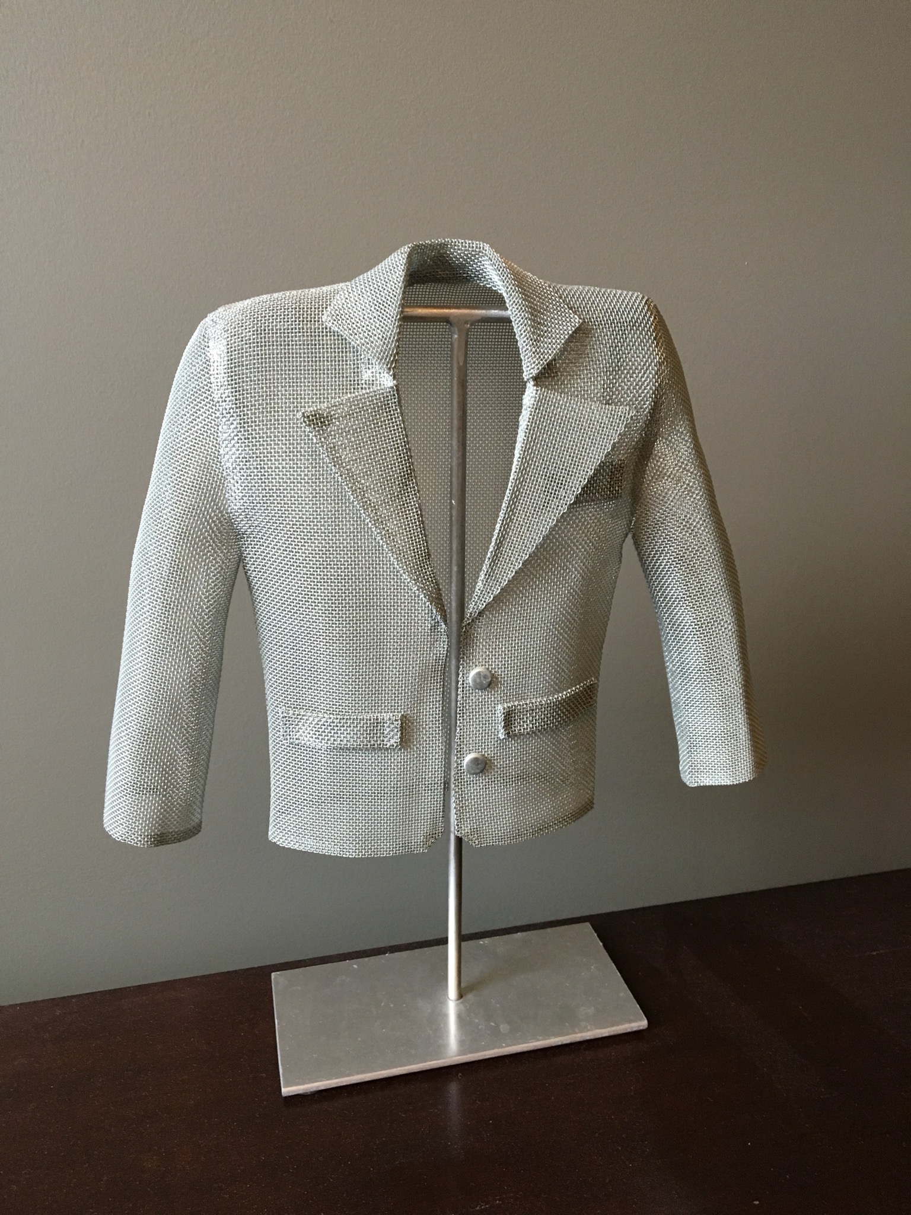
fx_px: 1018
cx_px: 456
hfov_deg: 48.2
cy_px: 608
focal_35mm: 29
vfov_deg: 61.7
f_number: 2.2
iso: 125
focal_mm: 4.15
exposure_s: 1/30
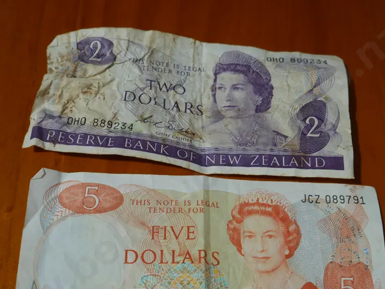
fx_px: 545
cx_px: 188
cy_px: 191
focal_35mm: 49
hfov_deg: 38.9
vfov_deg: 29.5
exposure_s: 1/80
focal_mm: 18
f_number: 4
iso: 200
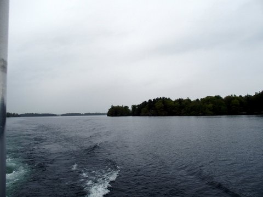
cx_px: 132
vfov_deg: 49.7
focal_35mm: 28
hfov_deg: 63.4
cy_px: 98
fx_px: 213
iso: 100
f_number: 3.5
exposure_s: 1/640
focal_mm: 6
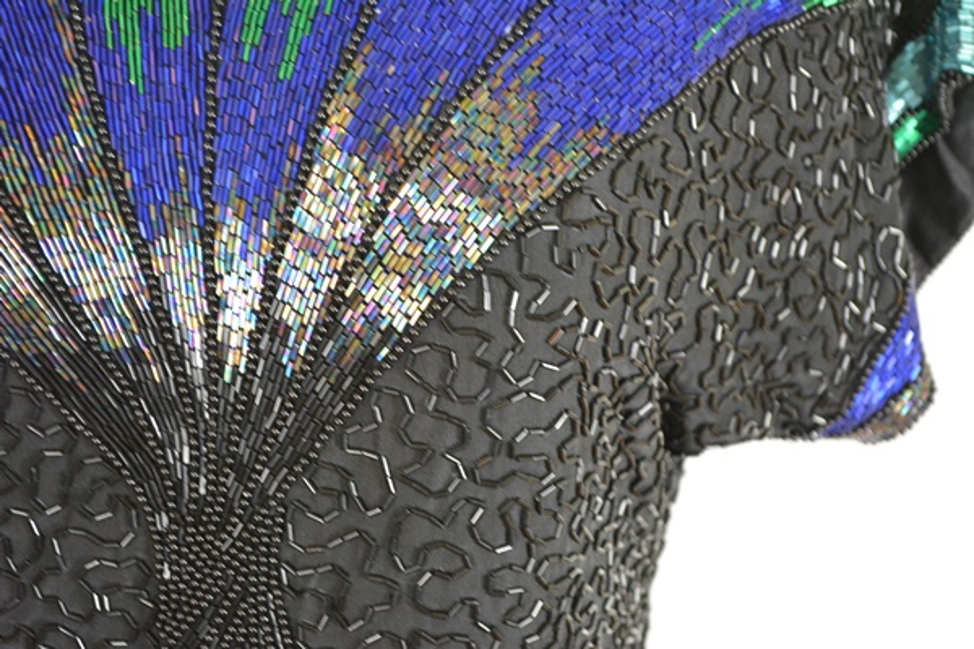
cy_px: 324
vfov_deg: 16.6
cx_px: 487
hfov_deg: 24.6
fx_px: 2232
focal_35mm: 82
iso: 1800
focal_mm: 55
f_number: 5.6
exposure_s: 1/30
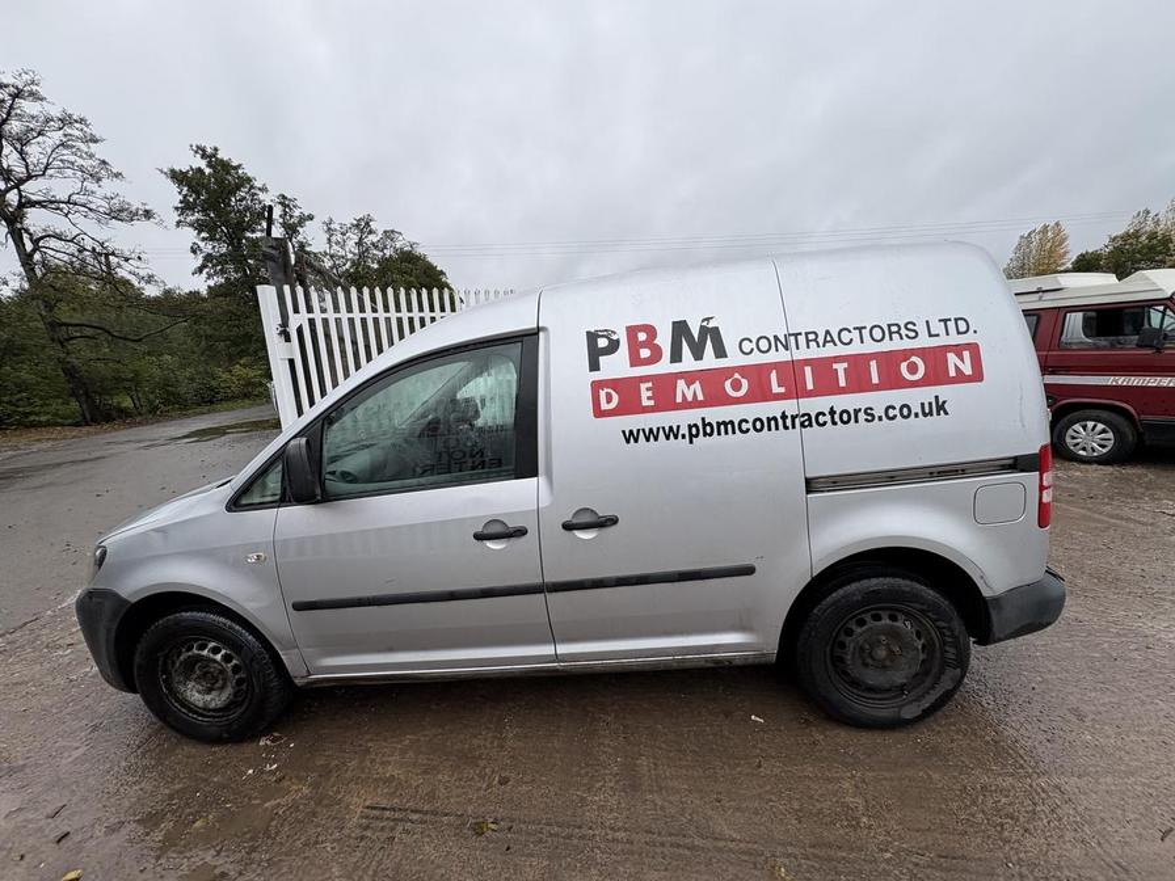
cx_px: 588
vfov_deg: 85.7
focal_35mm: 14
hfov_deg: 102.1
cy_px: 440
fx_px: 475
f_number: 2.2
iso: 40
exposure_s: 1/610
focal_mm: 2.22
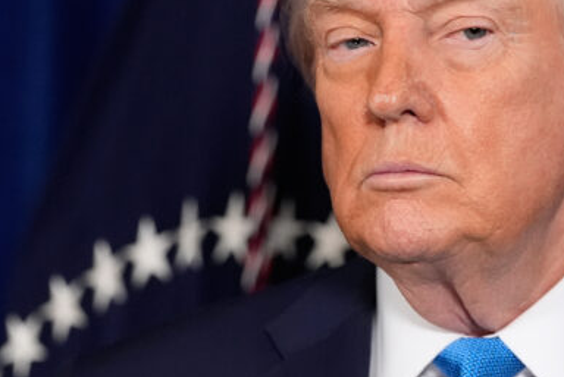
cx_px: 322
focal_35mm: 402
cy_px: 139
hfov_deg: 5.1
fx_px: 6305
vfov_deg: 3.4
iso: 5000
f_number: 2.8
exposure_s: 1/500
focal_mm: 148
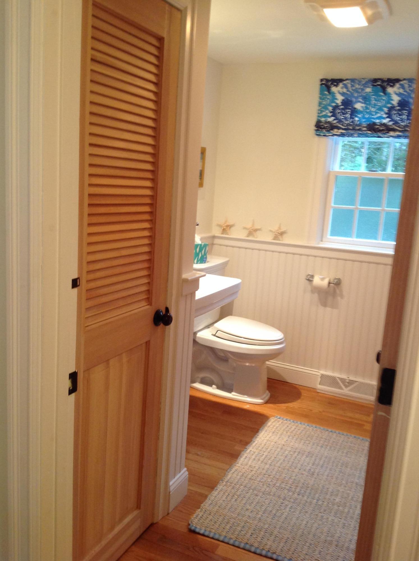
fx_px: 567
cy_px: 280
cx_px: 210
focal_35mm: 35
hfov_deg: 40.6
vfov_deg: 52.7
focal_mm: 4.28
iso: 100
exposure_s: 1/15
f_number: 2.4
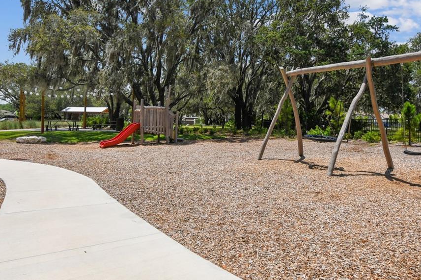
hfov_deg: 65.3
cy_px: 121
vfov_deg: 46.3
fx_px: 327
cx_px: 236
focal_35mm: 28
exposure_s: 1/500
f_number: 7.1
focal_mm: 10
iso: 100
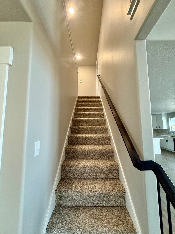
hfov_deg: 85.7
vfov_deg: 102.1
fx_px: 94
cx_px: 88
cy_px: 117
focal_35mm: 14
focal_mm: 2.22
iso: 320
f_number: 2.2
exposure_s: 1/60
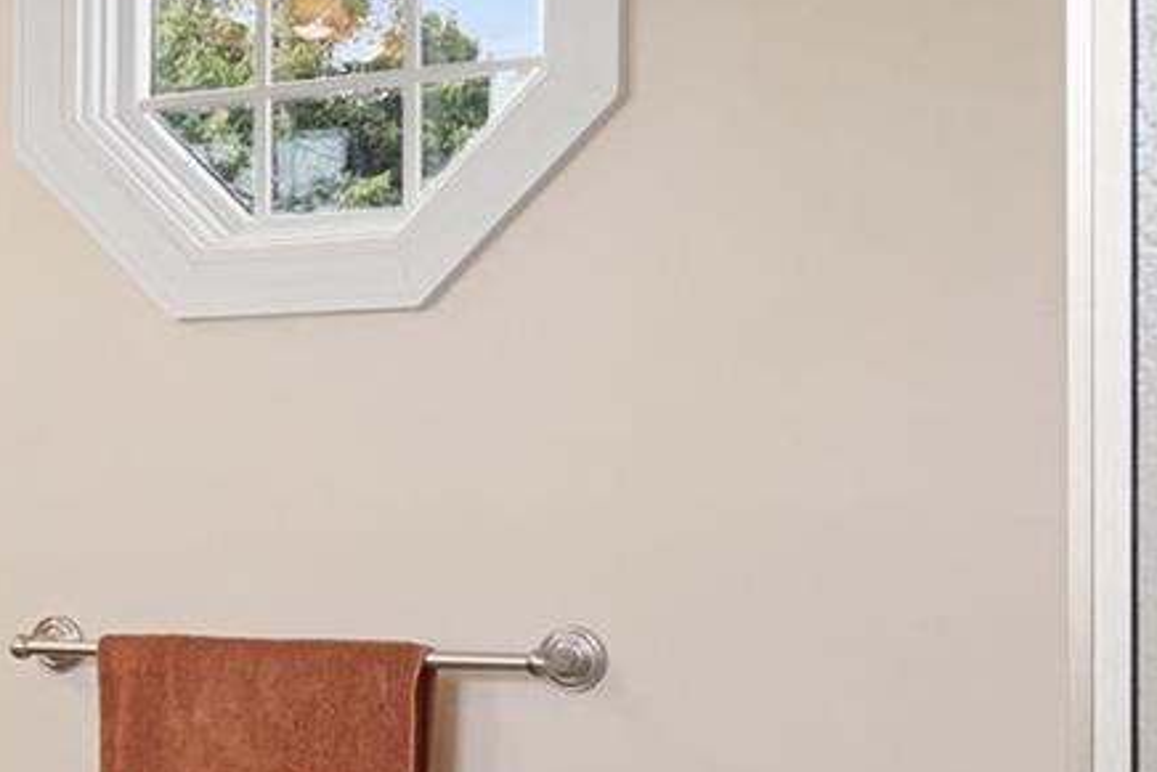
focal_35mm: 88
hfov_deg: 19.1
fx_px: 2829
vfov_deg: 15.5
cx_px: -748
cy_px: 608
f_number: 6.3
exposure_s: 1/15
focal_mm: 12
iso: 400
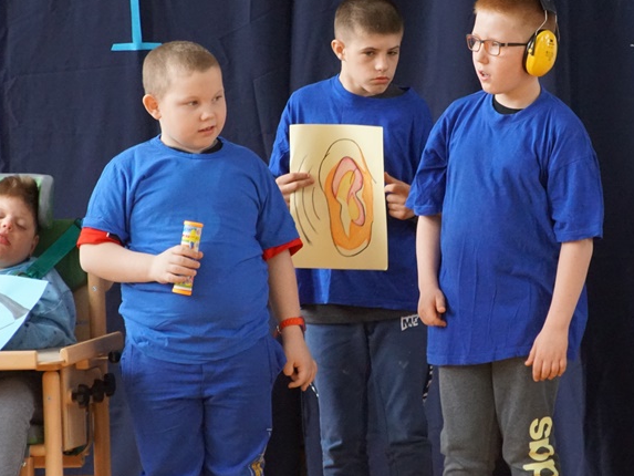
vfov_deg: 4.5
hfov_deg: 6.1
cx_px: 406
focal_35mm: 327
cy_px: 220
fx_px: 5990
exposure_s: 1/160
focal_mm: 130
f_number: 5.6
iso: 3200
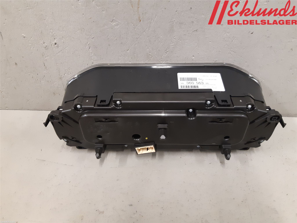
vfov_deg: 53.1
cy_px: 112
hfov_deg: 67.3
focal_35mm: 26
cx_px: 148
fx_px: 223
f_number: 1.7
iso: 250
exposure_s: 1/50
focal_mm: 3.93
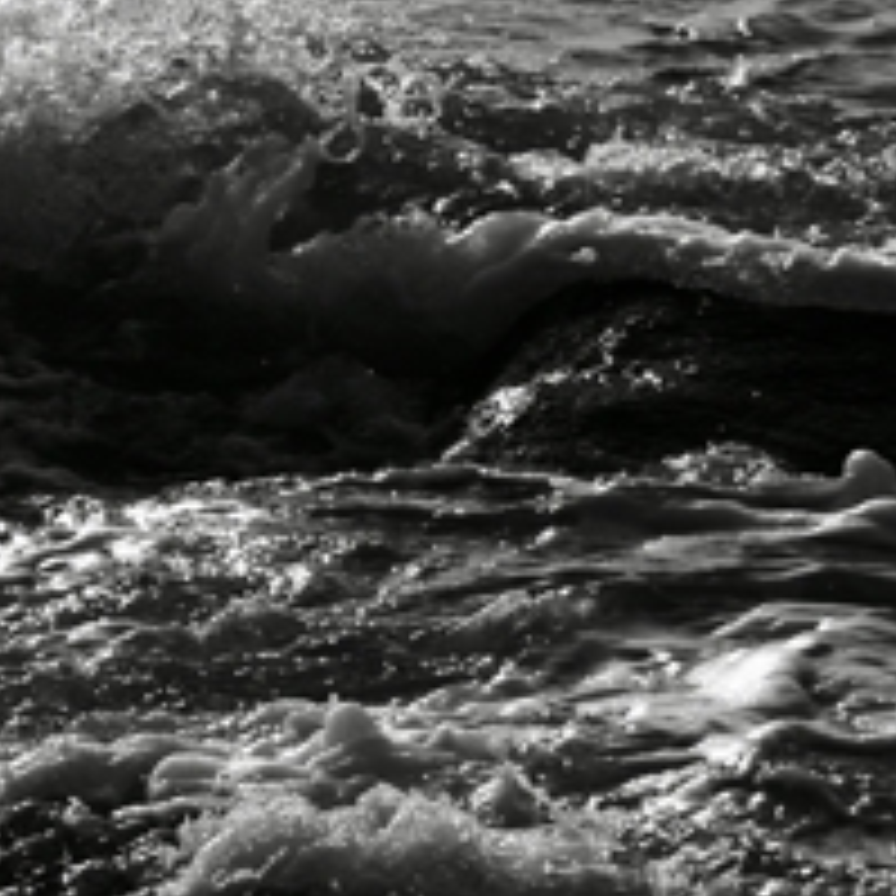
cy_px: 585
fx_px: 10577
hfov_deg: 4.7
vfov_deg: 4.8
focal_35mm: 361
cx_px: -1184
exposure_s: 1/1000
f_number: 11
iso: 200
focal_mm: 55
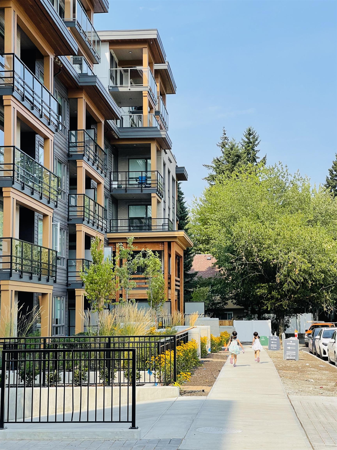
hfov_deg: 22.9
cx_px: 168
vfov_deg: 30.3
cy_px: 225
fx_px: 831
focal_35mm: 64
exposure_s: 1/747
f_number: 2.2
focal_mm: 7.5
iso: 20
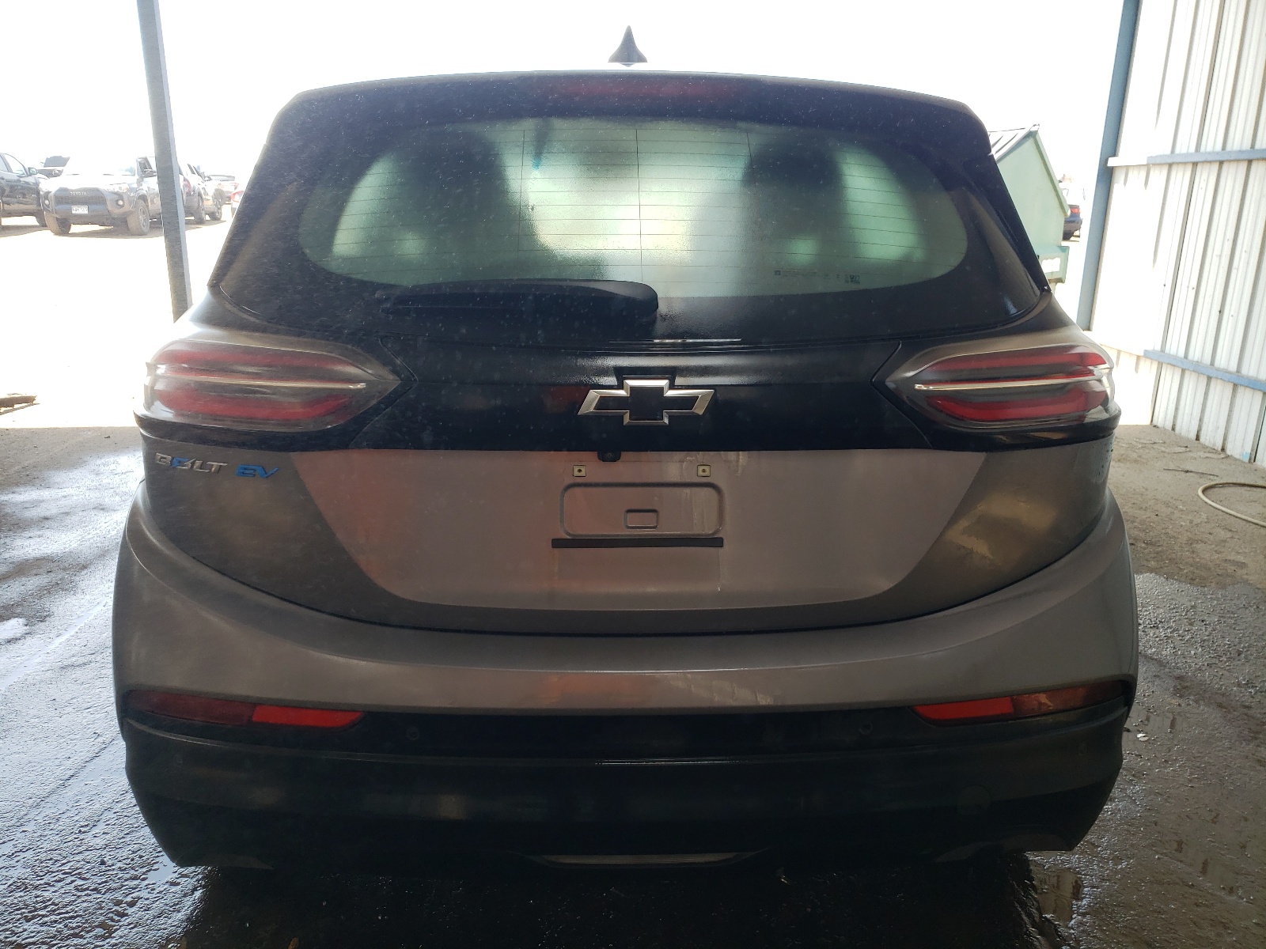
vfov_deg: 53.1
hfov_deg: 67.3
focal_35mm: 26
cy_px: 474
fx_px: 951
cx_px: 633
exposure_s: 1/312
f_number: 1.5
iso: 50
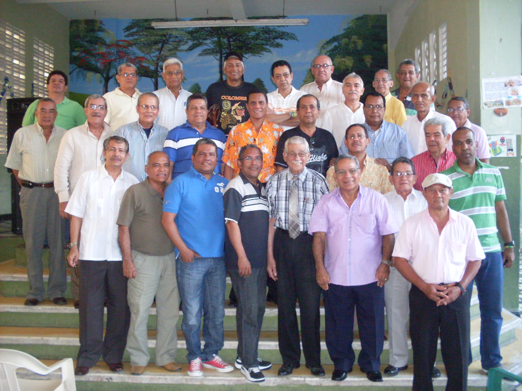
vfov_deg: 37.7
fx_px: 573
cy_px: 196
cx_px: 261
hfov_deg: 49.0
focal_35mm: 38
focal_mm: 6.3
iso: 240
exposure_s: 1/45
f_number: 2.8
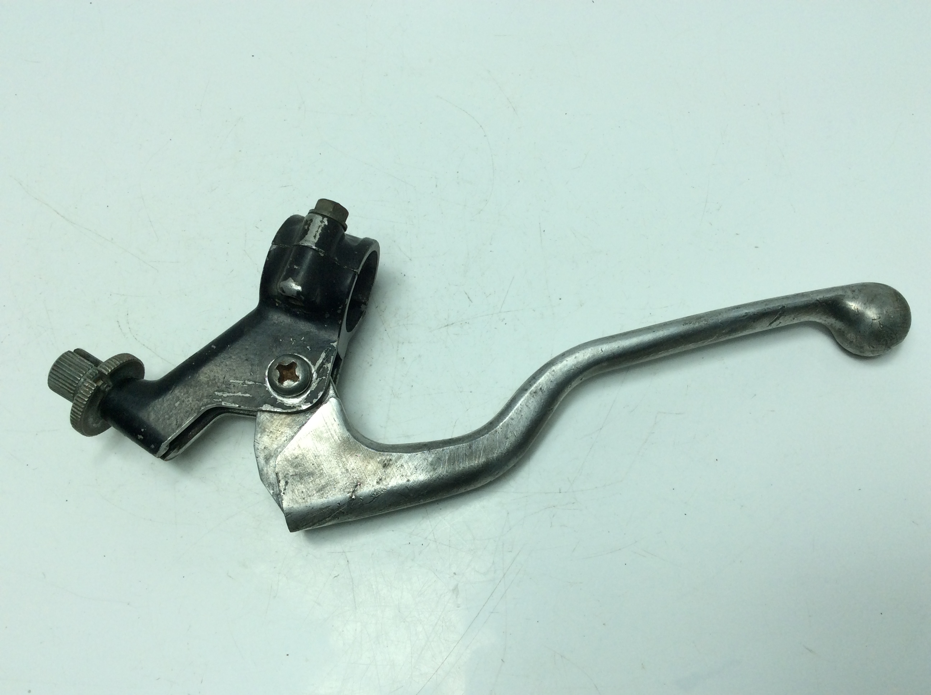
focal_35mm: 32
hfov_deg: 56.9
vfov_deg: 44.1
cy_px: 348
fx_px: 859
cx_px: 466
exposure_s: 1/602
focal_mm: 3.3
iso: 32
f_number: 2.4
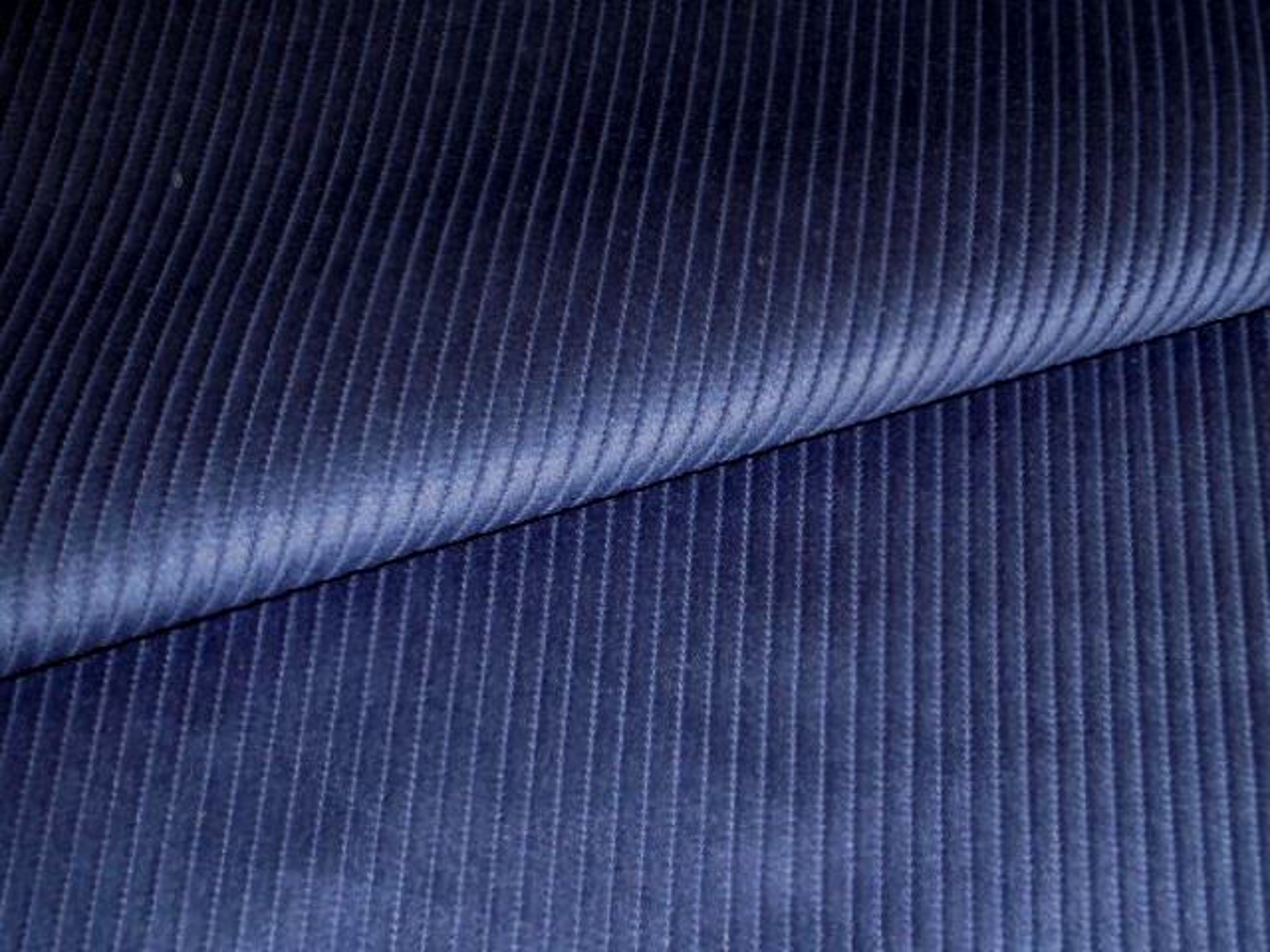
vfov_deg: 27.0
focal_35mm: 54
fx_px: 1981
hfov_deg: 35.5
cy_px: 476
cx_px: 635
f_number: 4.9
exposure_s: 1/30
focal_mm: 9.6
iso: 400
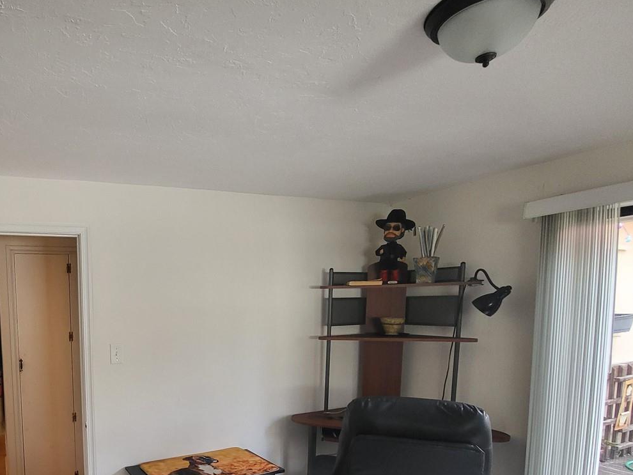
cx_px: 131
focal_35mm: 21
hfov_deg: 71.4
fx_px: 384
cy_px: 350
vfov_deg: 60.4
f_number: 2.2
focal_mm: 1.74
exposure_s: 1/60
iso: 250
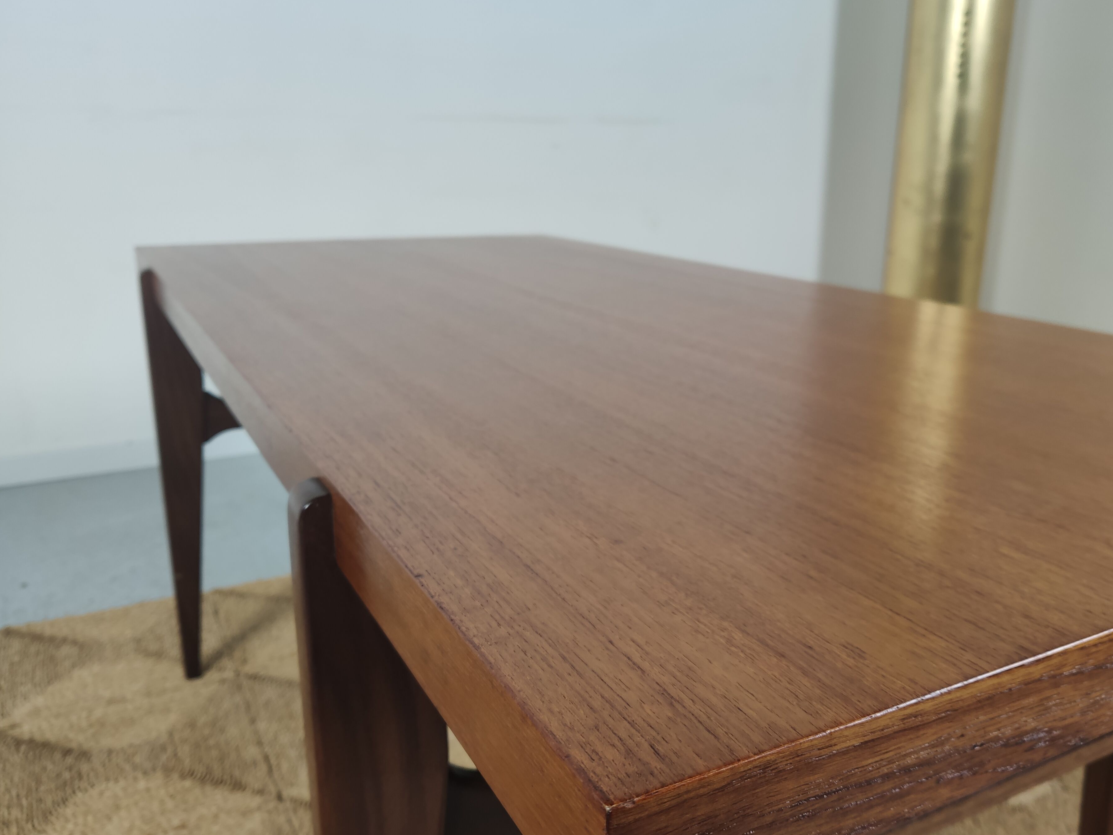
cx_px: 603
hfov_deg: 61.6
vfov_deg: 48.2
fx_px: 932
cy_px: 434
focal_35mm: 29
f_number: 1.75
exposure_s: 1/100
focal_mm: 4.75
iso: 174
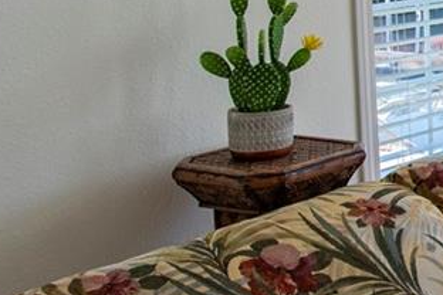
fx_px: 947
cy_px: -23
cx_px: 887
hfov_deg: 18.0
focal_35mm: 77
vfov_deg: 17.2
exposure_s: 1/160
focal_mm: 15
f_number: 6.3
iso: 100
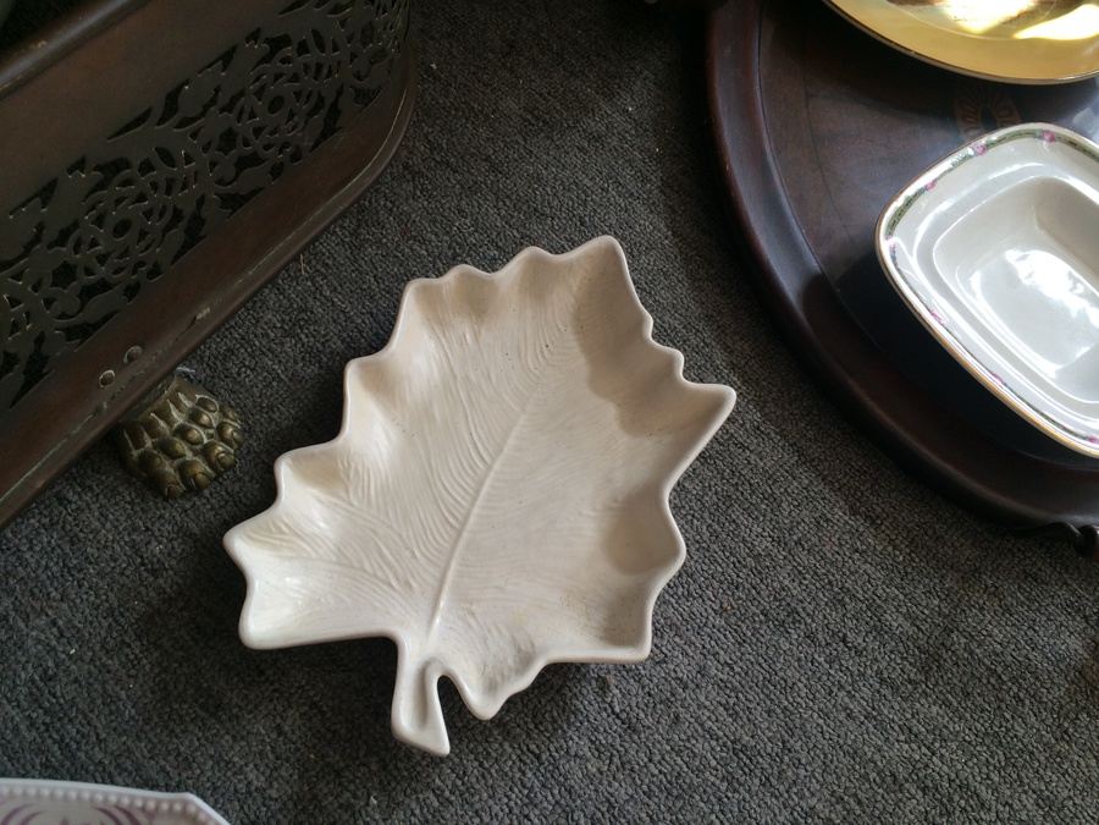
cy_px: 412
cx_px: 550
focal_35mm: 30
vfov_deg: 46.8
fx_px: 952
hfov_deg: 60.0
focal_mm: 4.12
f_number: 2.2
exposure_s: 1/60
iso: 50
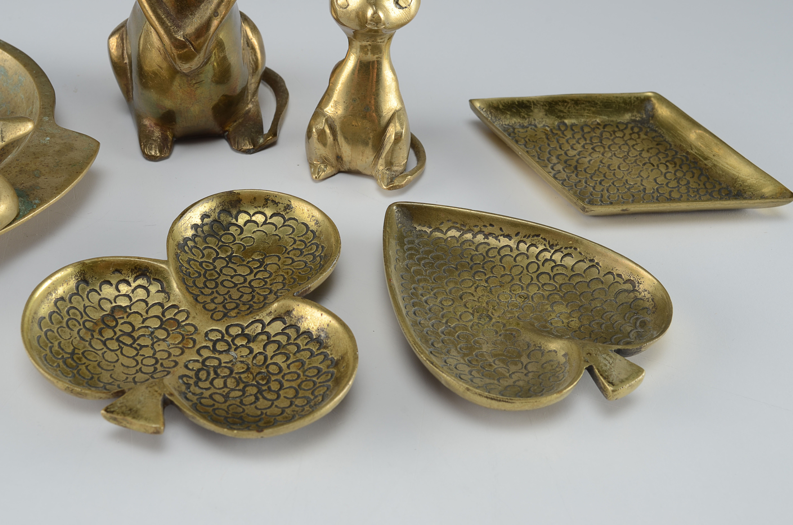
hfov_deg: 35.1
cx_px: 396
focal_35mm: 57
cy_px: 262
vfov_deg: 23.7
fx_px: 1253
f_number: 11
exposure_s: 1/80
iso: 100
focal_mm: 38
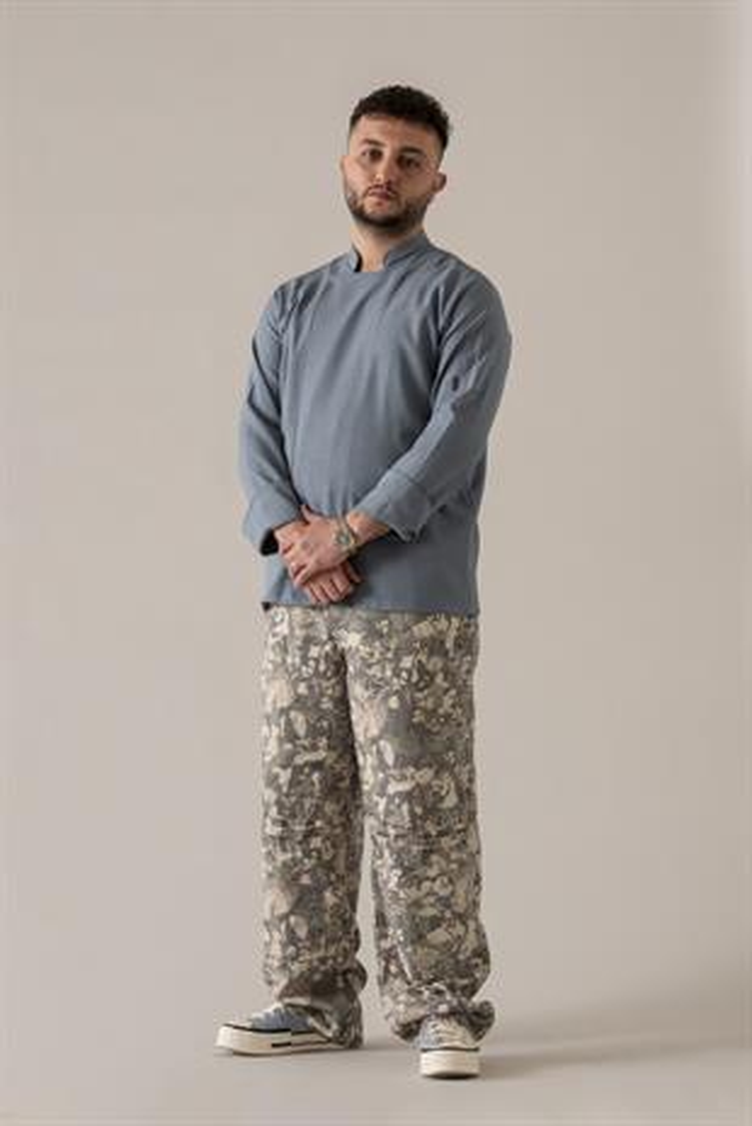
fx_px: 3629
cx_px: 376
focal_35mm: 116
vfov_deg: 17.6
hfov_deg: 11.8
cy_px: 563
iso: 320
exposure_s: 1/160
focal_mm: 116
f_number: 11
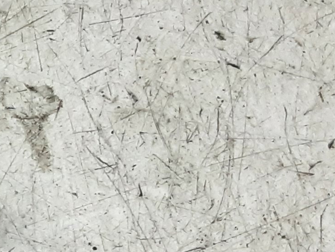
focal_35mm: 120
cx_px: -393
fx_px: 1162
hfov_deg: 13.4
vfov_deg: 12.3
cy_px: 228
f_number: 1.9
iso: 100
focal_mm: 2.91
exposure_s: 1/50
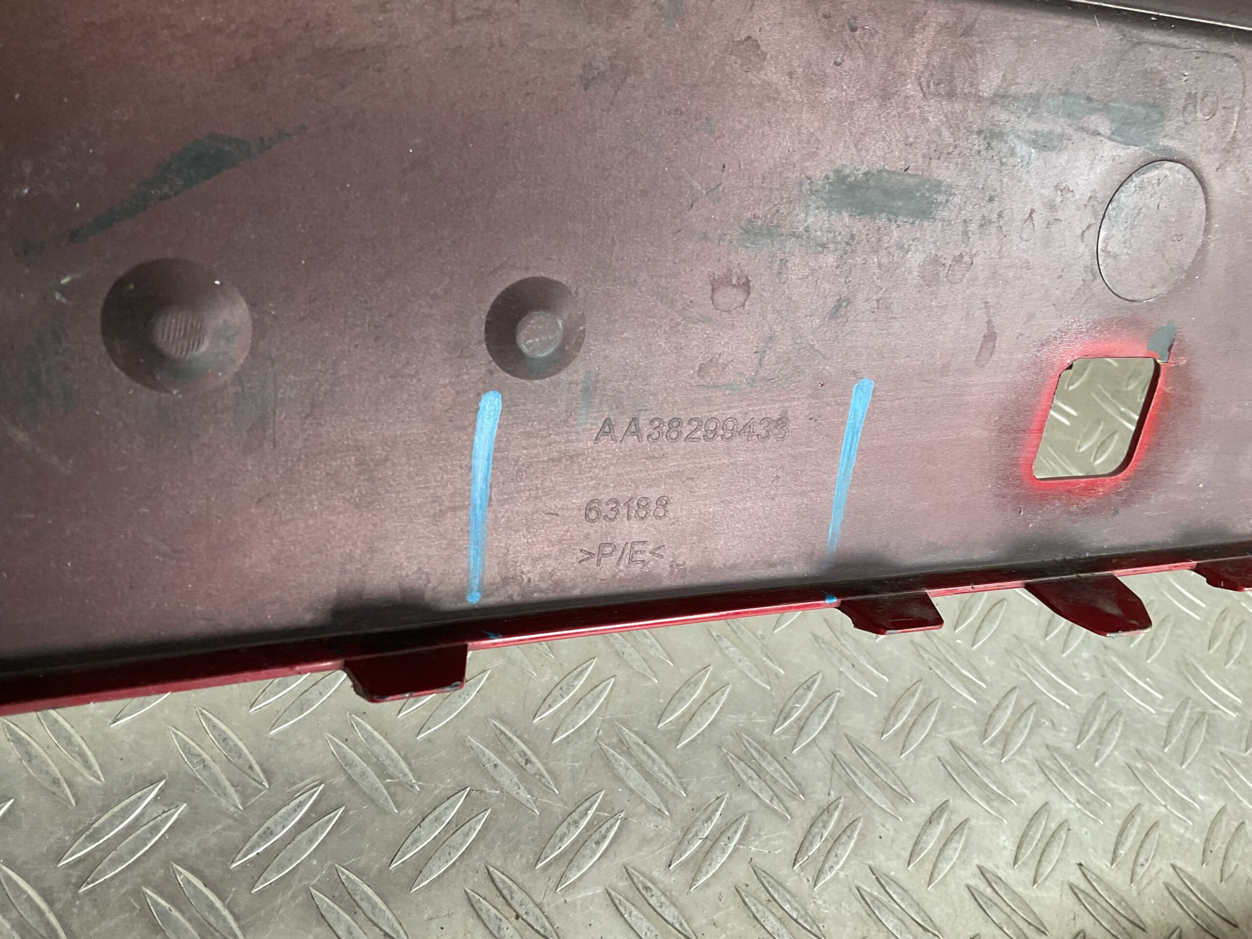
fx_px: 1049
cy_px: 470
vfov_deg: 48.2
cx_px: 626
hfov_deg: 61.7
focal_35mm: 29
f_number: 1.8
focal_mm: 3
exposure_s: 1/60
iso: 100
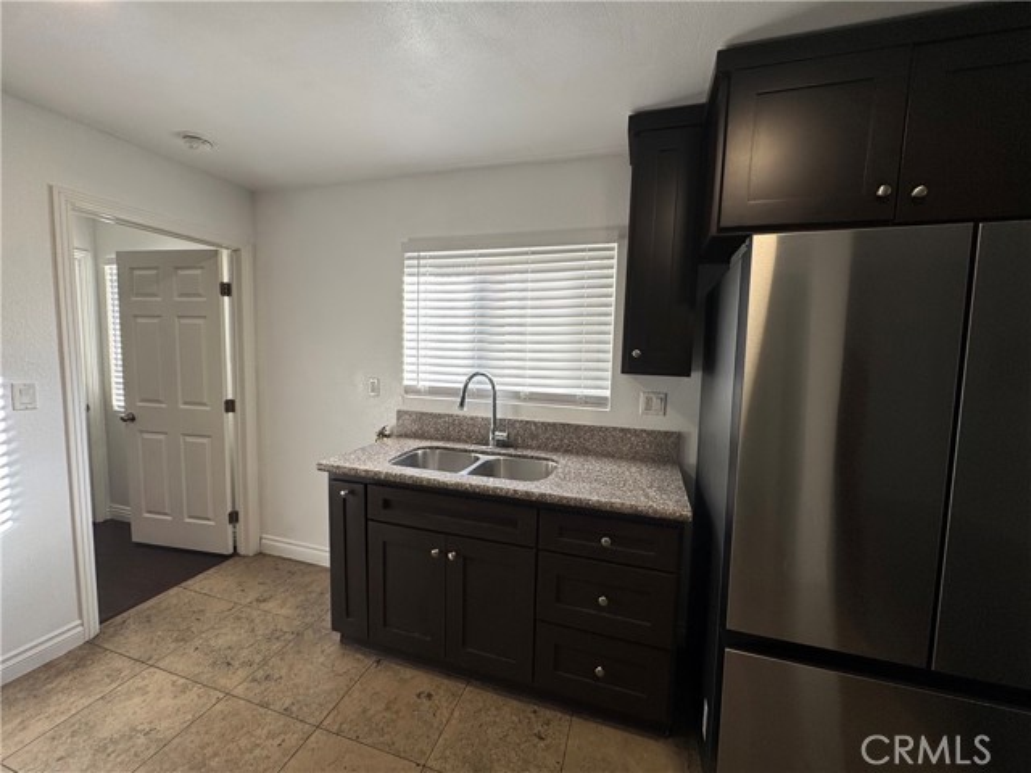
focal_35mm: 14
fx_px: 417
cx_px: 516
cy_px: 386
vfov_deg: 85.7
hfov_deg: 102.1
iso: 40
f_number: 2.2
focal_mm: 2.22
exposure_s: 1/108
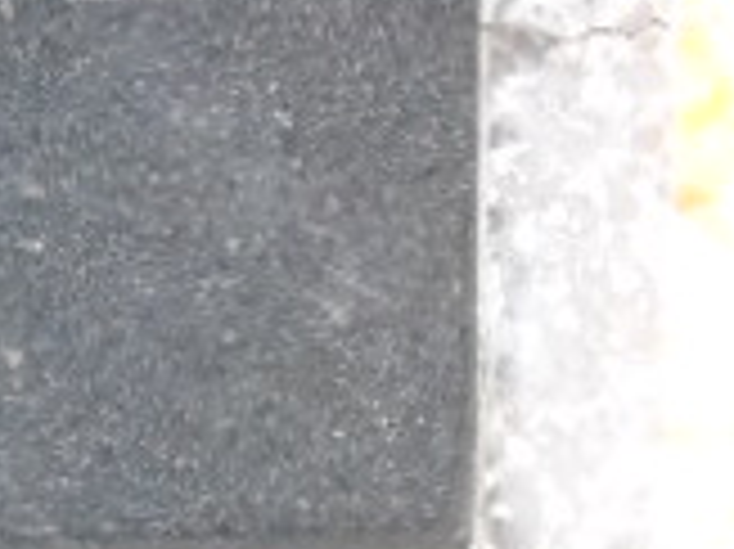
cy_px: -68
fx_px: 13518
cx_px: -531
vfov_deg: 2.3
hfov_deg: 3.1
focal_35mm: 638
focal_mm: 29
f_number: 4.9
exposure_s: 1/60
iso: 800
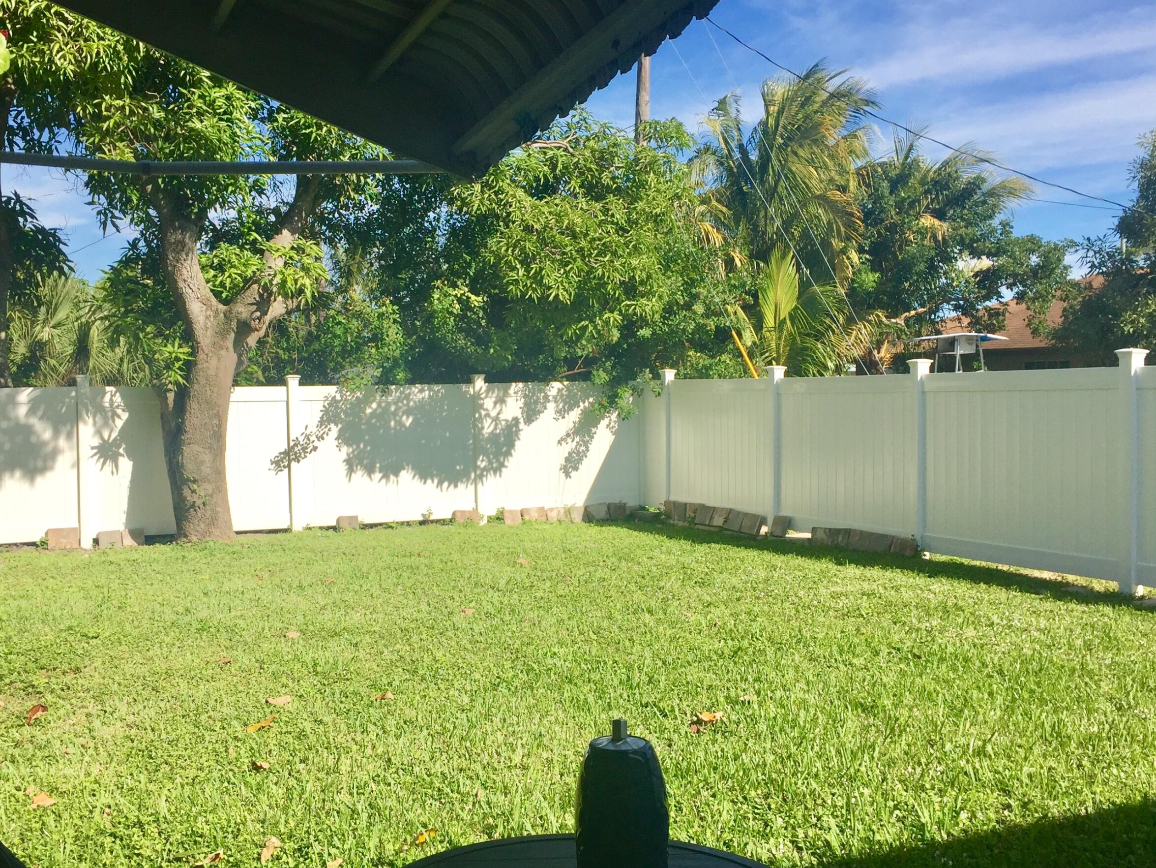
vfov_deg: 38.7
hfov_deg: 50.1
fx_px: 1236
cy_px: 434
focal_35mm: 37
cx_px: 522
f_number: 2.2
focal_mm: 4.15
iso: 32
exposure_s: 1/2198
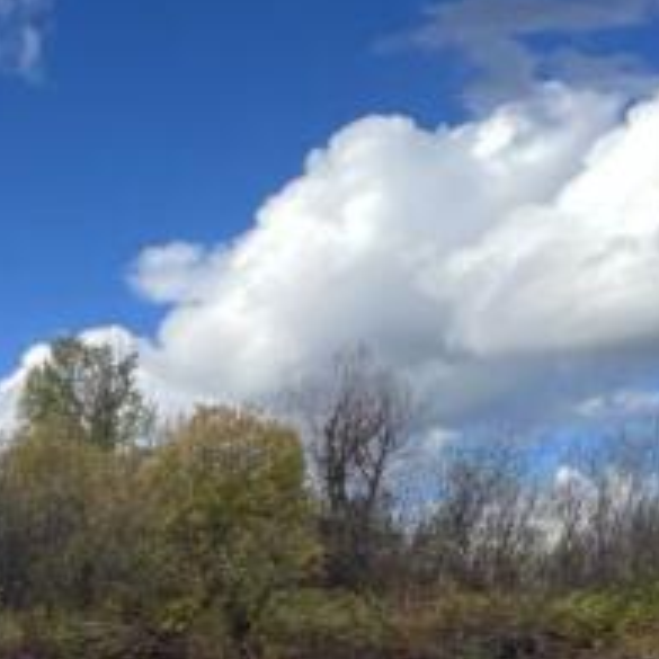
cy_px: 733
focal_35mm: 61
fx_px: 1314
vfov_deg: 25.9
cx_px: -651
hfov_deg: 18.6
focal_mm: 1.57
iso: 32
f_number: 1.8
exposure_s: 1/408
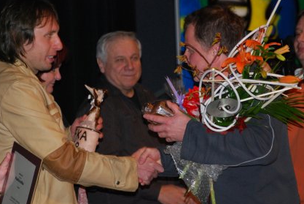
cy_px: 108
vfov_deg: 7.1
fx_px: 1640
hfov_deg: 10.6
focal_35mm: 194
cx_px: 144
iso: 900
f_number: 5.6
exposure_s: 1/60
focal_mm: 98
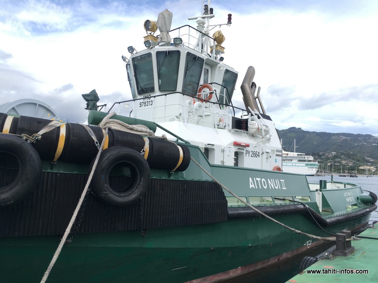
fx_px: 317
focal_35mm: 29
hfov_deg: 61.7
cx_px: 189
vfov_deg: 48.2
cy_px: 142
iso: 25
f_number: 2.2
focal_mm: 4.15
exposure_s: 1/674
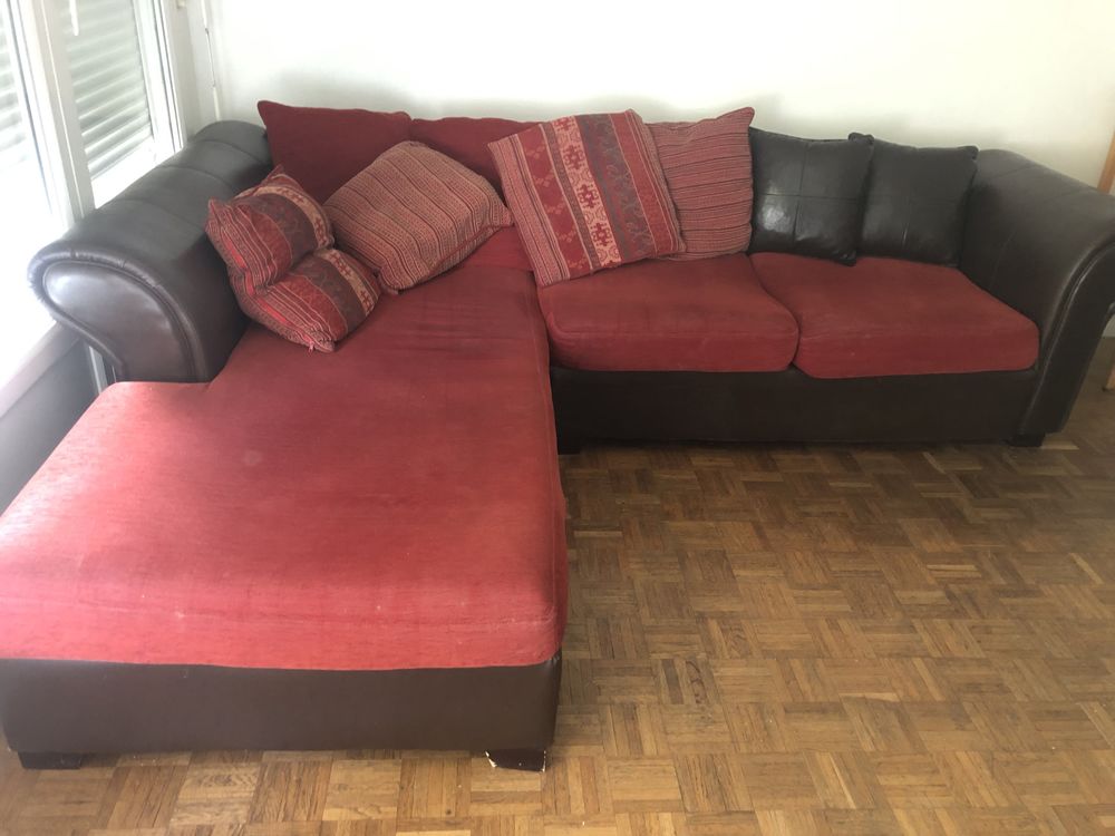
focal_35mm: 28
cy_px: 418
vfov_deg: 49.7
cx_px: 558
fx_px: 902
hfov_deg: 63.4
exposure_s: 1/4
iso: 80
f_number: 1.8
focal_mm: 3.99
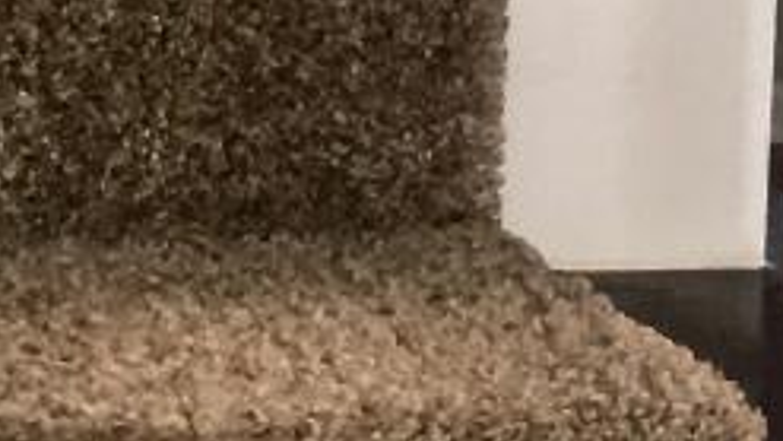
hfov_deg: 8.4
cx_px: 415
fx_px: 5316
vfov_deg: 4.3
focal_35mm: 256
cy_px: -1405
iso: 80
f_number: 2.2
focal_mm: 4.15
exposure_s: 1/16
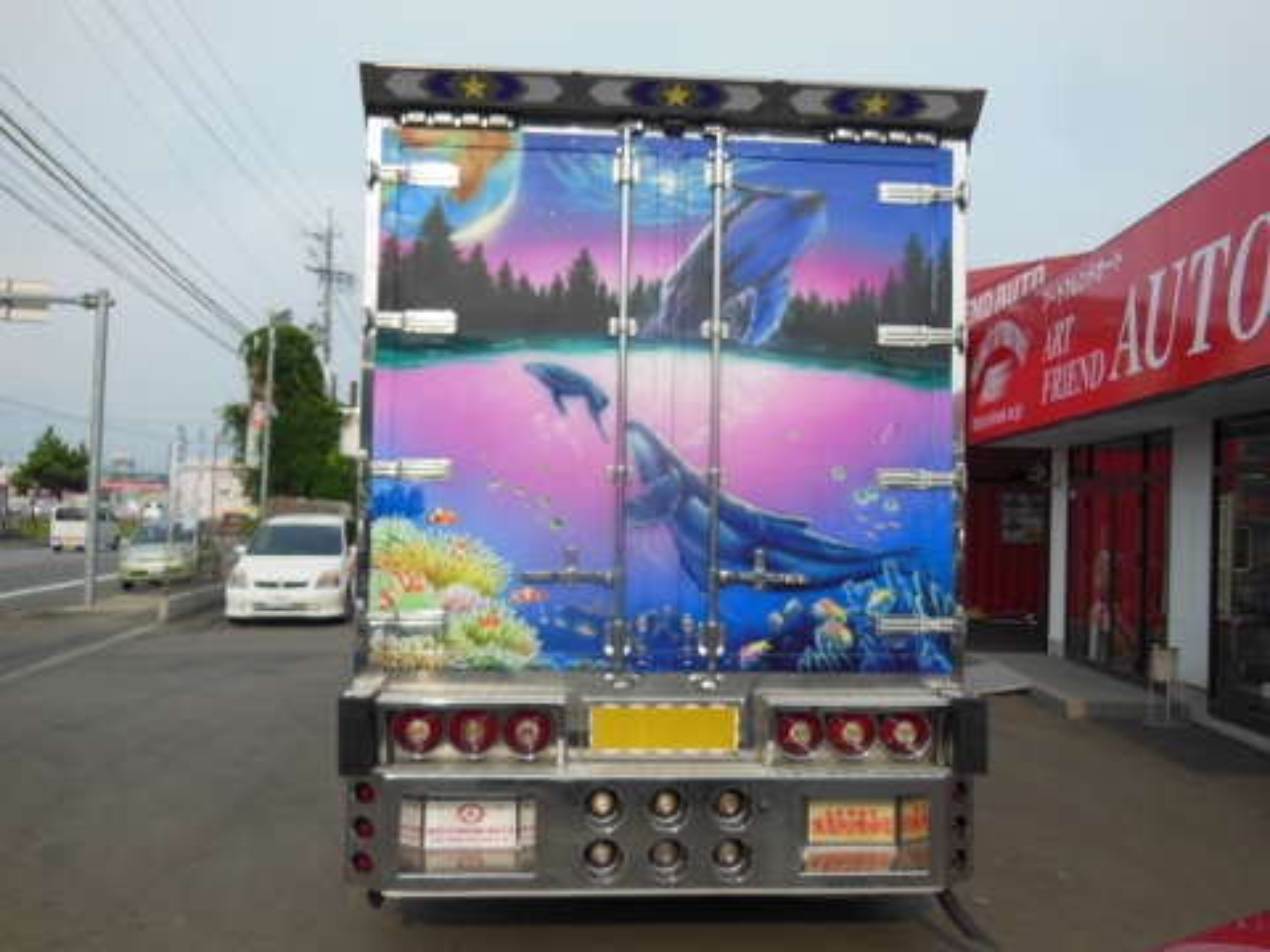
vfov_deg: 41.8
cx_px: 635
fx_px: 1247
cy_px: 476
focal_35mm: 34
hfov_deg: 54.0
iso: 125
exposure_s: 1/640
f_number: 3.9
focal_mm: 6
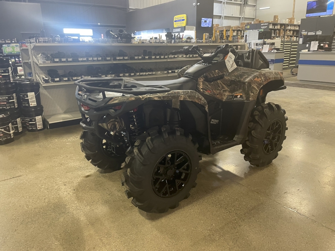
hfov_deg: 67.3
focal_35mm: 26
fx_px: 252
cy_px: 126
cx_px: 168
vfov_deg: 53.1
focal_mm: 4.2
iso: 400
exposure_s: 1/60
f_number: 1.6
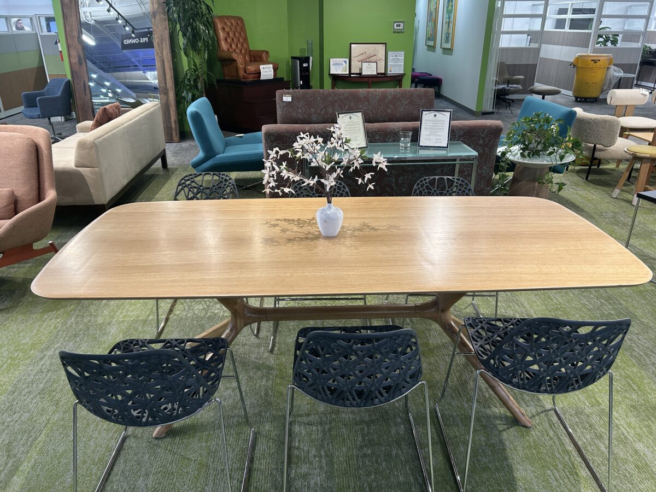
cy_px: 246
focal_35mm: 26
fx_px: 493
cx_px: 328
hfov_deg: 67.3
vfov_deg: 53.1
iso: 100
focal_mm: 5.7
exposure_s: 1/60
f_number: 1.5
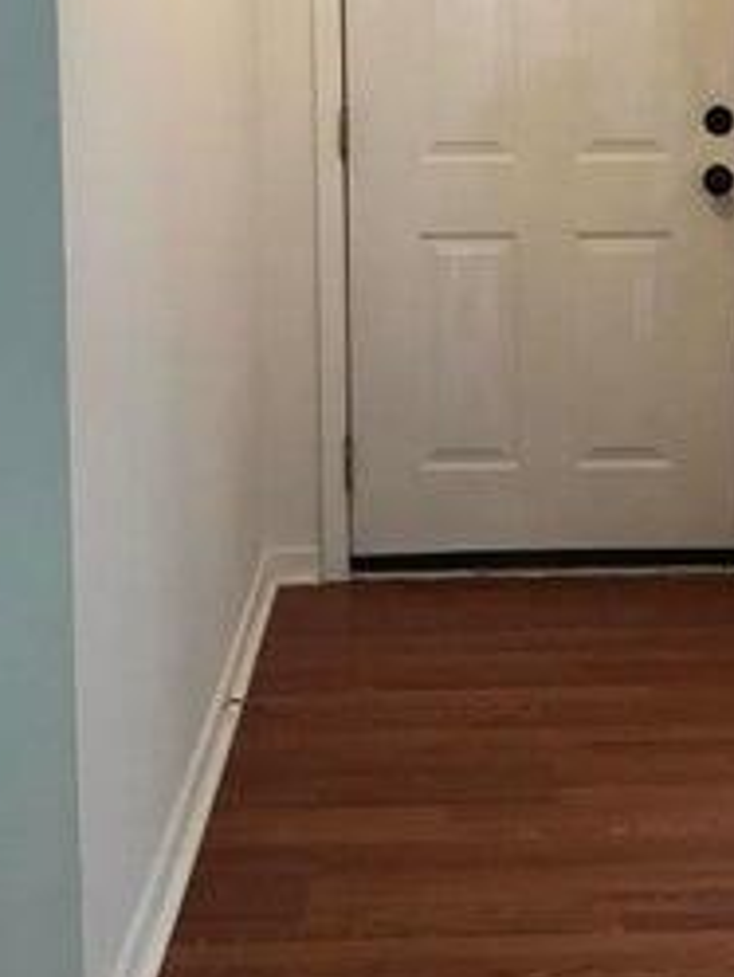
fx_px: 2034
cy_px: 184
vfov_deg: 26.5
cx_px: 498
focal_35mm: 72
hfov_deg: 20.4
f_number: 1.8
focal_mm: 3.99
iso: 40
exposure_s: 1/30
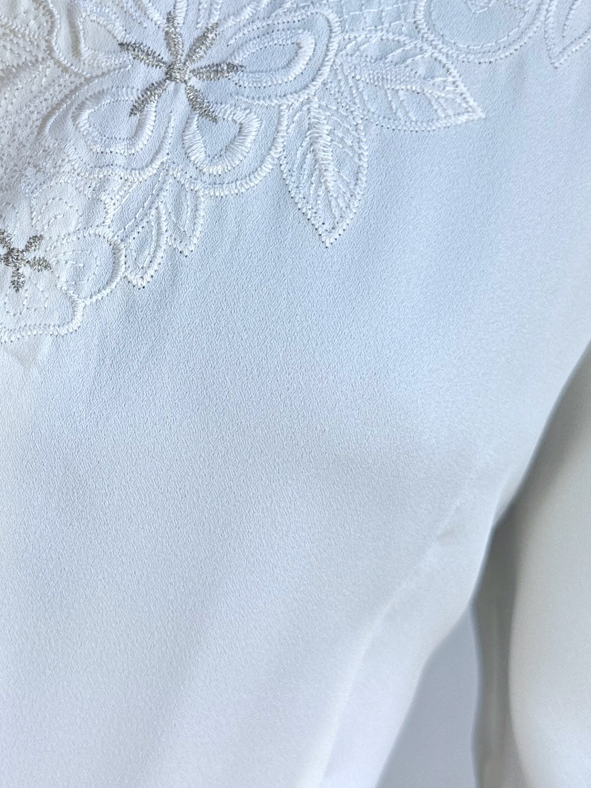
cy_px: 249
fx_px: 1548
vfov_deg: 28.3
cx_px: 44
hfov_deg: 21.1
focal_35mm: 68
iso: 80
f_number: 1.78
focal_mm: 6.86
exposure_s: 1/672
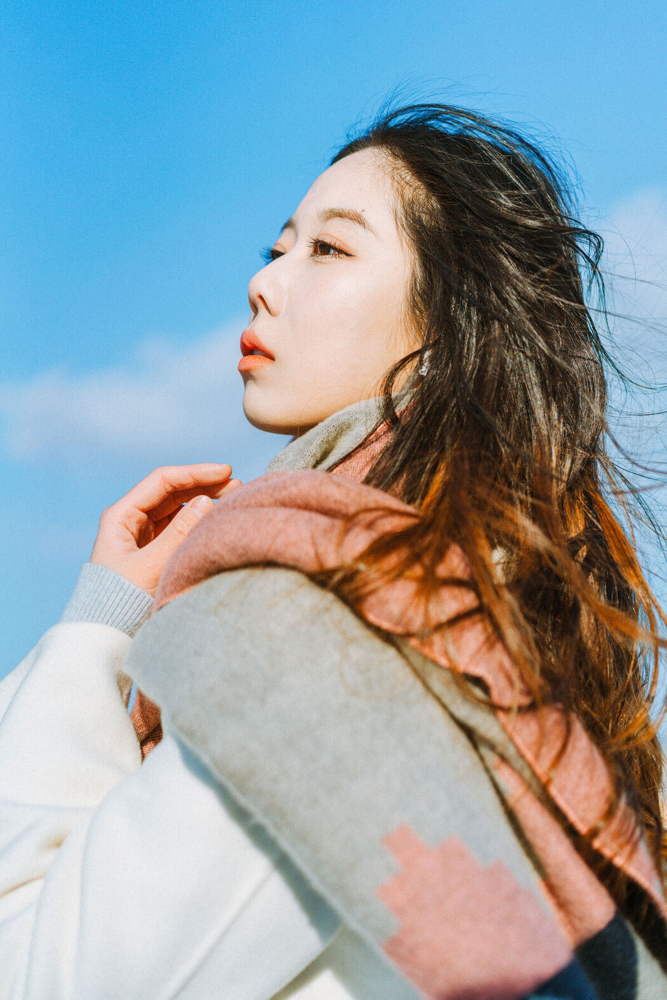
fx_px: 1528
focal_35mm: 55
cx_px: 334
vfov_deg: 36.2
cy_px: 500
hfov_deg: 24.6
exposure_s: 1/4000
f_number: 2.5
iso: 100
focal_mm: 55
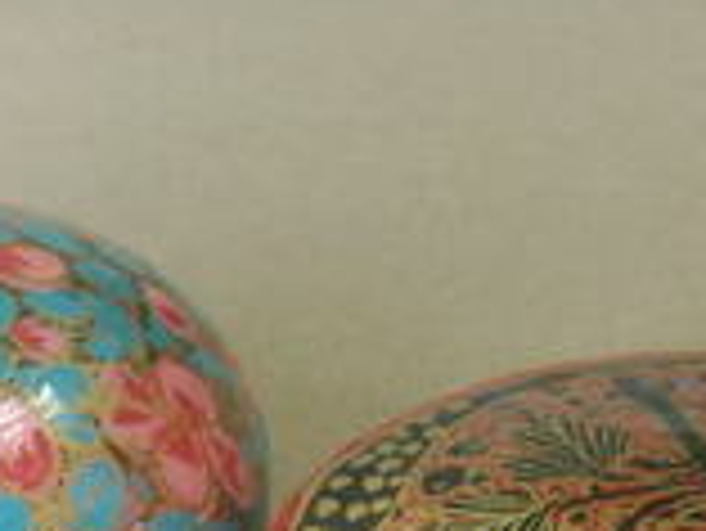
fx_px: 2408
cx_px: 283
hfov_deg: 16.7
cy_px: 754
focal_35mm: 118
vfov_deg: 12.1
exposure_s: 1/8
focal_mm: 7.7
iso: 100
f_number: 3.5
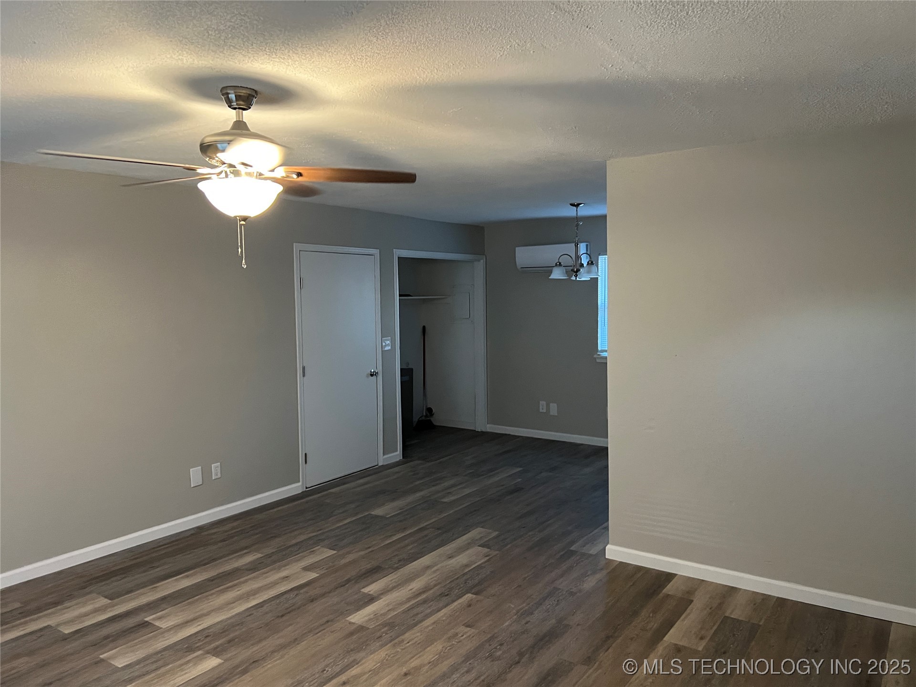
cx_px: 458
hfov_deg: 67.3
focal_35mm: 26
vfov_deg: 53.1
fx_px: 688
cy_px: 344
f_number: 1.5
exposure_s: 1/60
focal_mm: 5.7
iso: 500
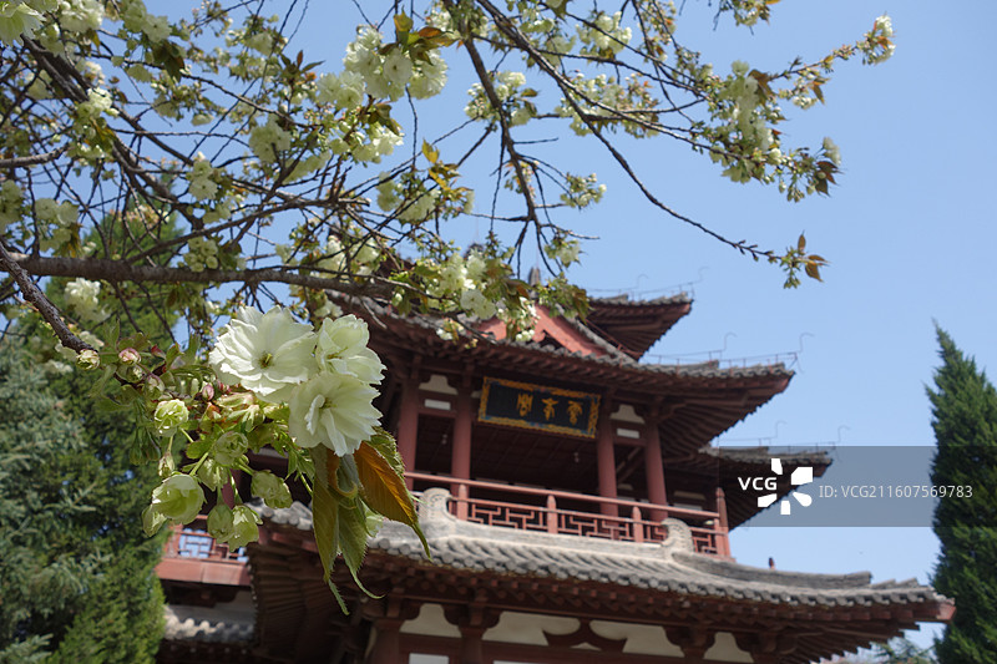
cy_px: 332
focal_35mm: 28
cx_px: 498
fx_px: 775
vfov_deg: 46.4
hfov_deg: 65.5
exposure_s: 1/400
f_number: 5.6
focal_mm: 10.4
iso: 125
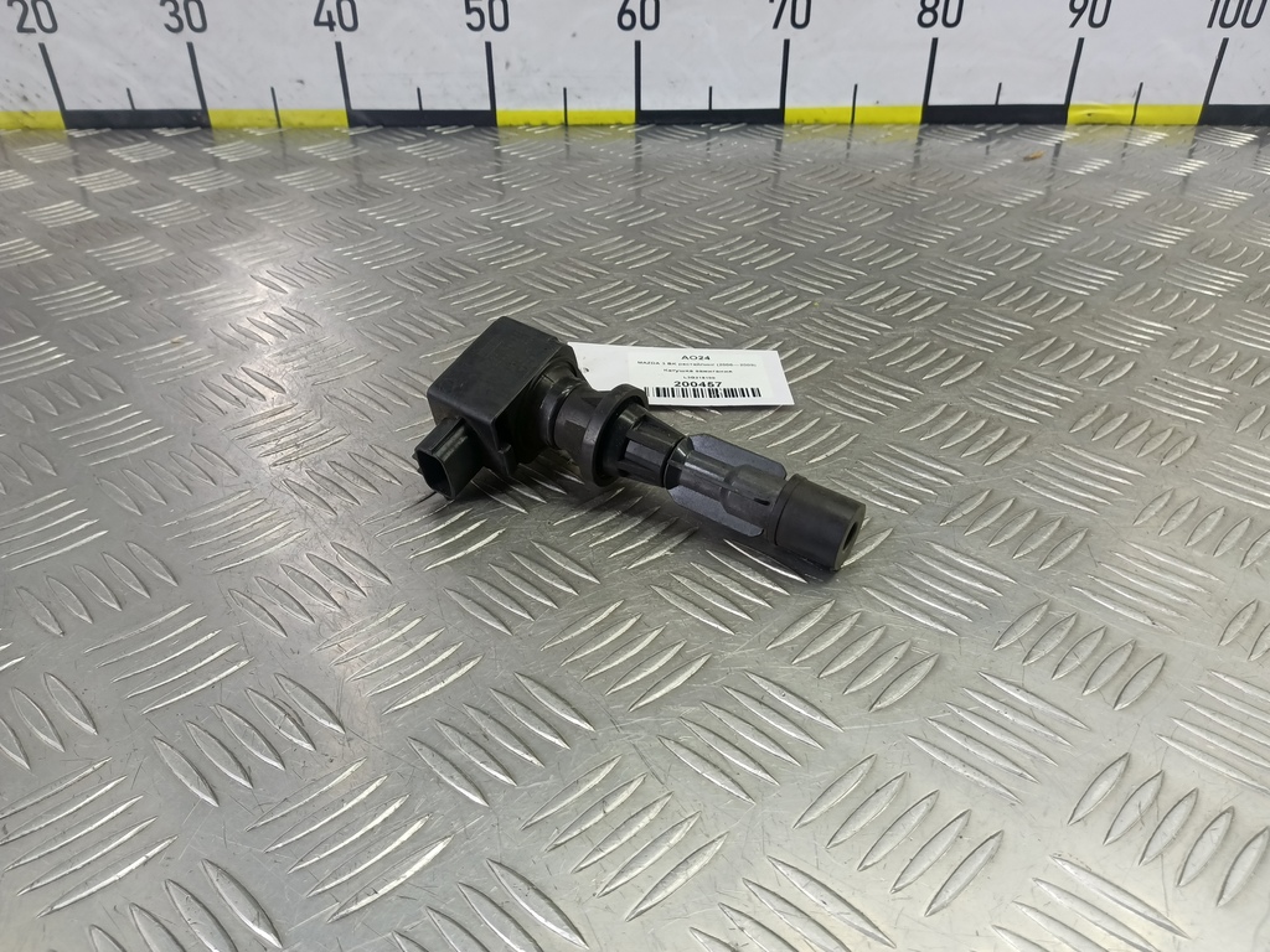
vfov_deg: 58.9
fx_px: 844
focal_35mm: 23
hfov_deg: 73.9
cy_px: 476
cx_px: 635
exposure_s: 1/50
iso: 127
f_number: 1.6
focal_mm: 4.11
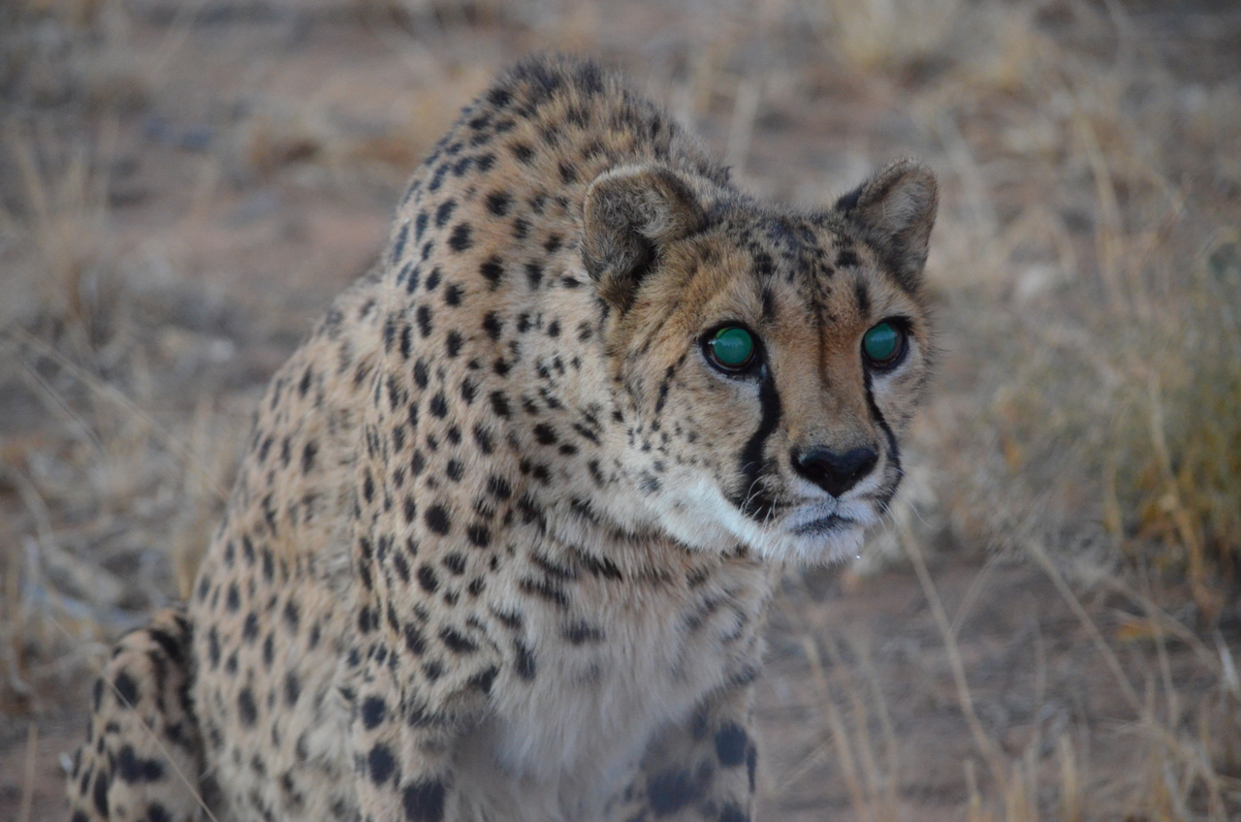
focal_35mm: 225
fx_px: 7741
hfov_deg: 9.2
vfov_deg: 6.1
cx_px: 620
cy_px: 411
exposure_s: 1/125
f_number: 4.8
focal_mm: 150
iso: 3200
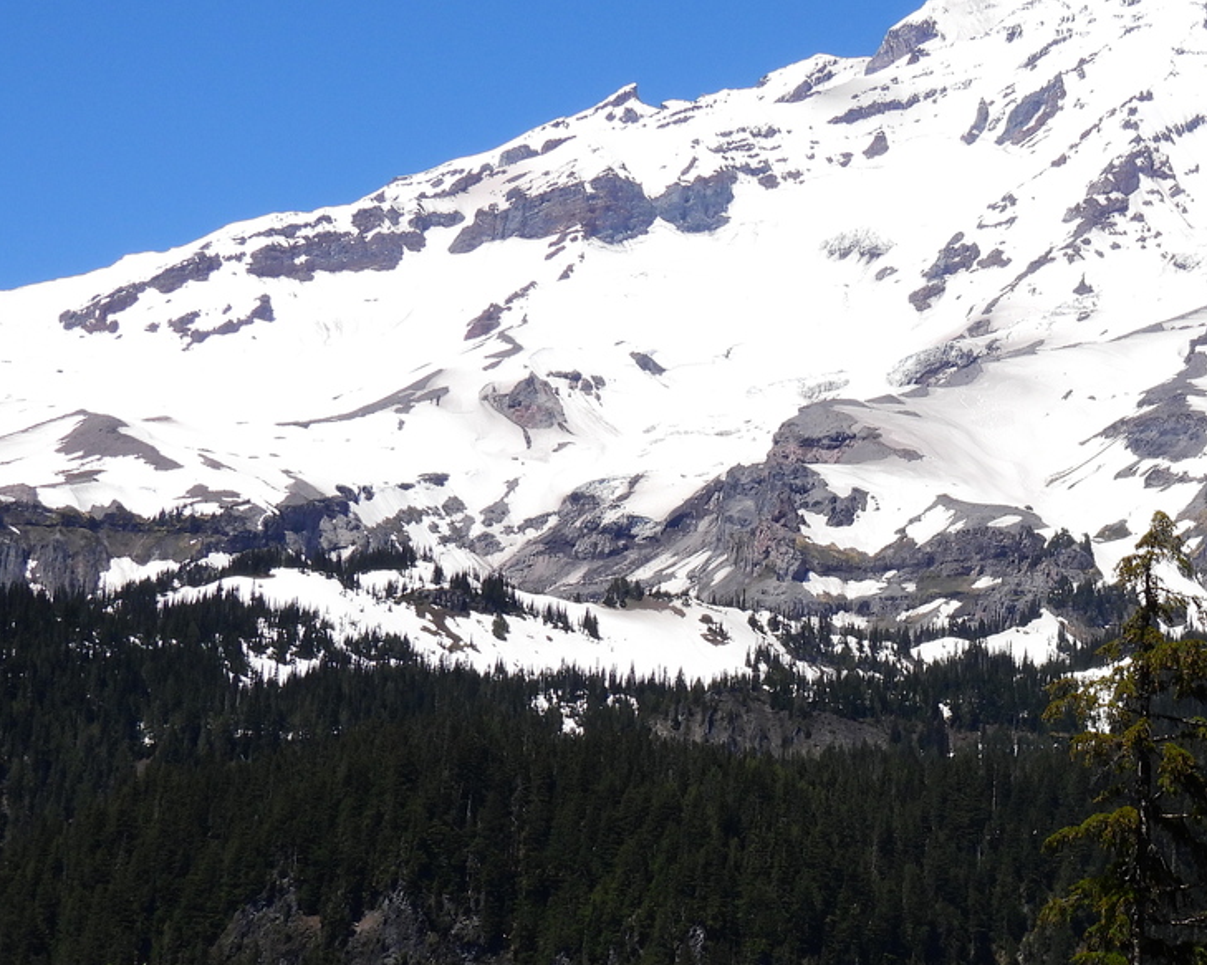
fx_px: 4286
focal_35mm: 120
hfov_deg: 15.9
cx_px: 1040
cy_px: 569
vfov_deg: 12.8
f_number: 3.5
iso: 100
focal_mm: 12.5
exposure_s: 1/2000
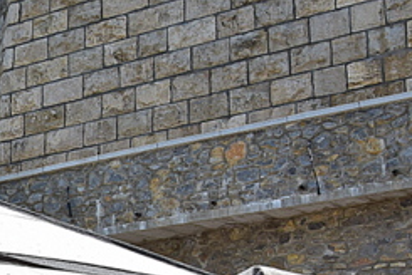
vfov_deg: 14.7
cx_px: -96
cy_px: 379
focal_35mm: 88
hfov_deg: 21.3
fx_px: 1008
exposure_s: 1/320
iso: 400
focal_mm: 18
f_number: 11
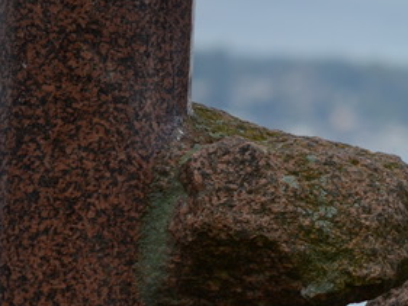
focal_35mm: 656
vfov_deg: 2.3
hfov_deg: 3.0
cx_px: 366
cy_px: 270
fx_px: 7735
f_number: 5.6
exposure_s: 1/500
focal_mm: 200
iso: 200
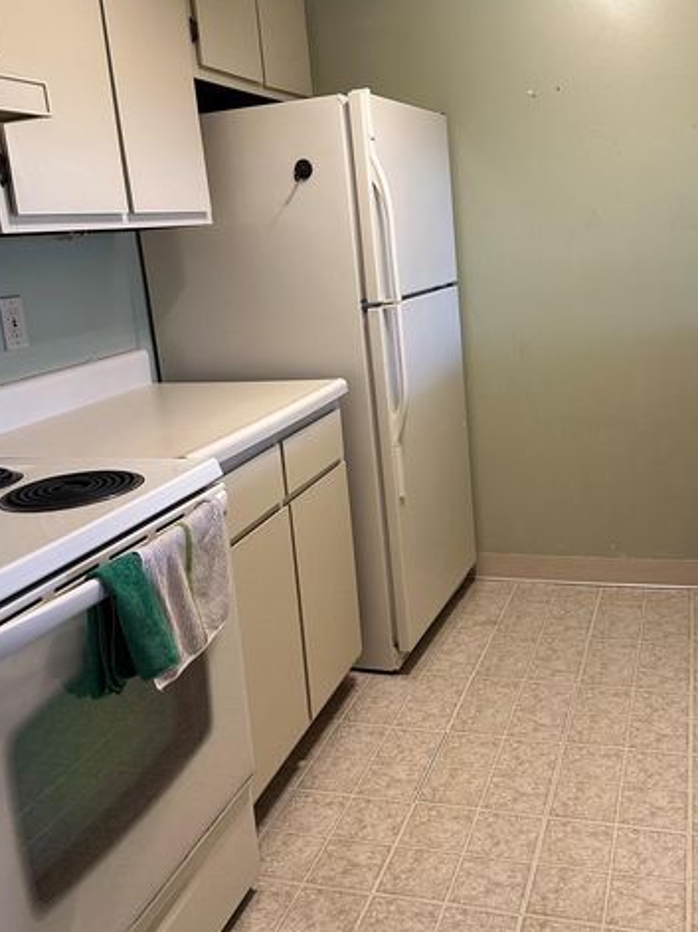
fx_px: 915
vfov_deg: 53.9
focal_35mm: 34
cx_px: 403
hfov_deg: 41.7
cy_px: 420
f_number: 1.78
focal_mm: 6.86
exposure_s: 1/60
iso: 200
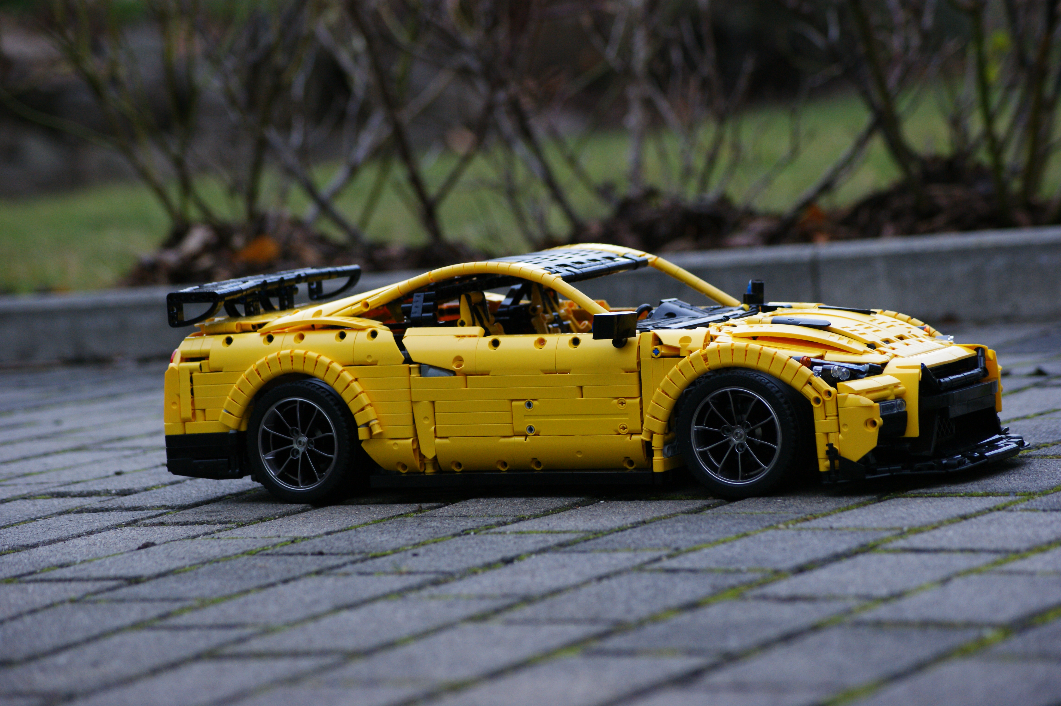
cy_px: 353
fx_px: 4418
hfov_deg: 13.7
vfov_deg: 9.1
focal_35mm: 150
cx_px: 530
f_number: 5
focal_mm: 100
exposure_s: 1/200
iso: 400
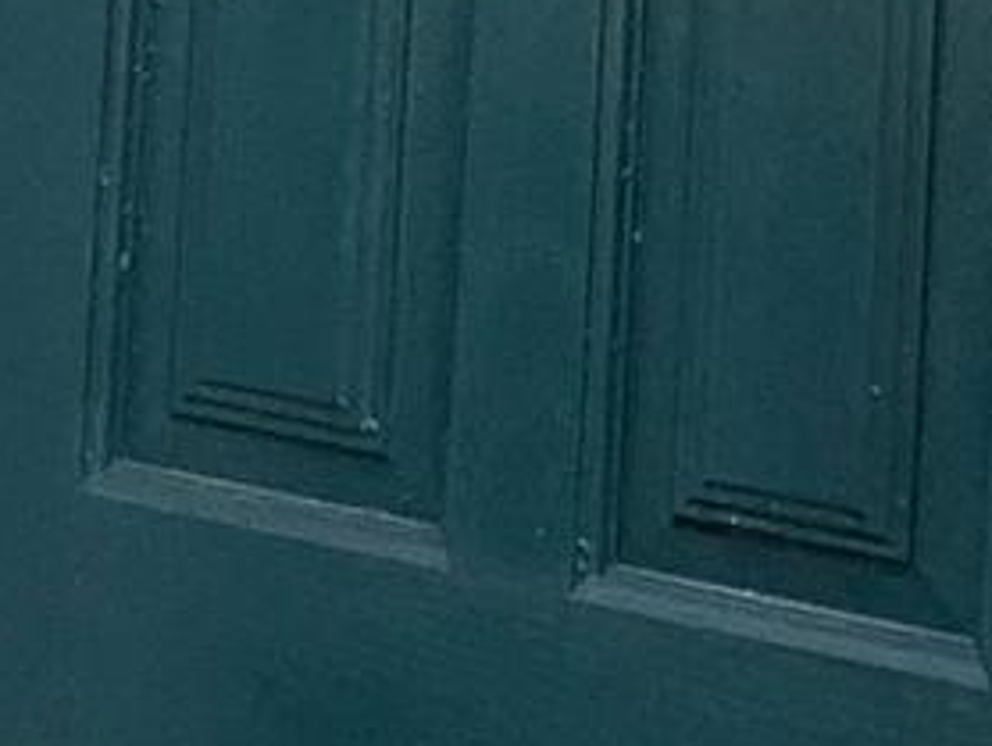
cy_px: -1128
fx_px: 6540
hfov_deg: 8.4
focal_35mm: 228
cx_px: -639
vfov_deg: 6.2
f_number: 2.4
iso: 25
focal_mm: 3.3
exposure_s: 1/155
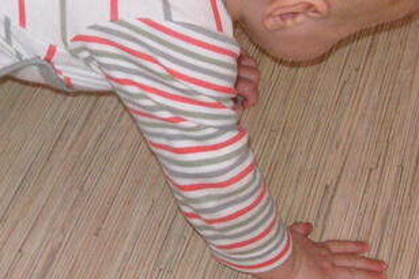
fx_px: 1384
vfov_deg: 11.4
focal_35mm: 119
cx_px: 53
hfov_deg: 17.0
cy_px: 38
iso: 160
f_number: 3.1
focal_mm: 7.3
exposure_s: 1/45
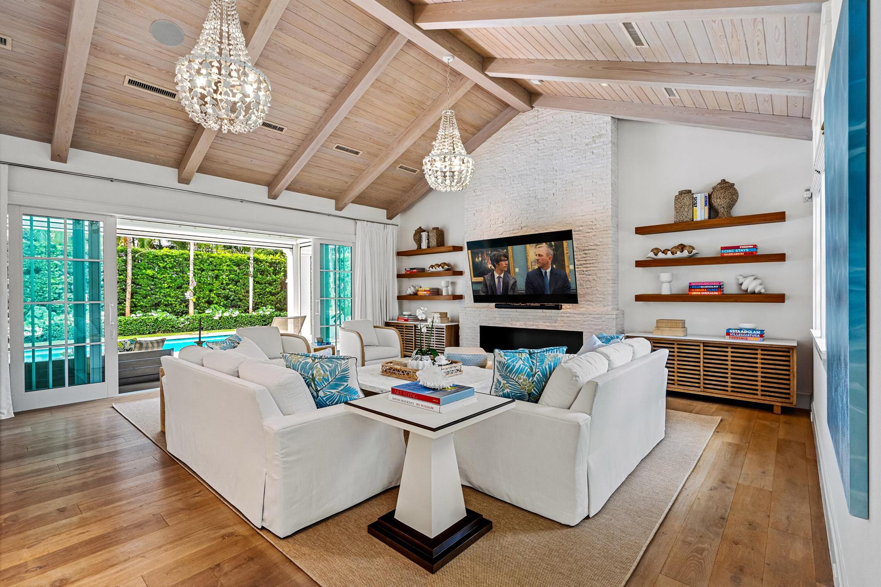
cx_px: 440
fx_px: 391
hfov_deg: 96.7
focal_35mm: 16
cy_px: 294
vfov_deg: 73.7
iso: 500
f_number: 9
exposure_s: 1/1.67
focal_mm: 16
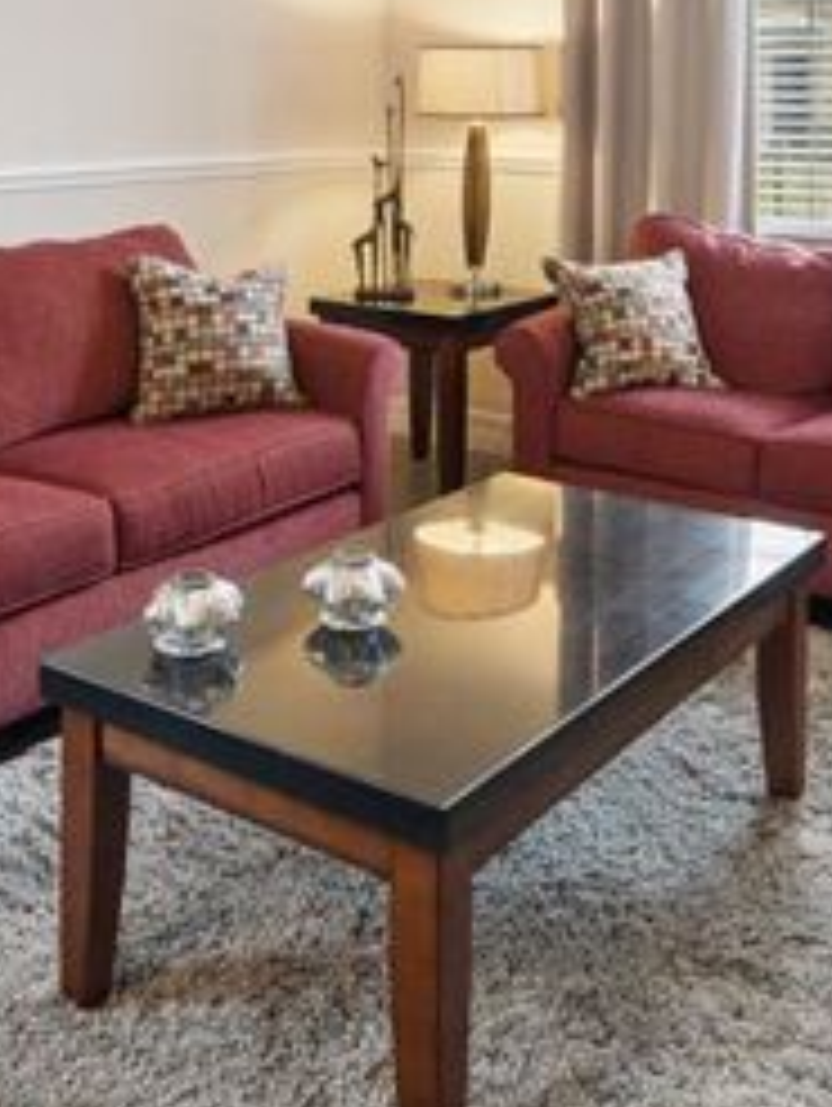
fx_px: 1408
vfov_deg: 39.6
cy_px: 101
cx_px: 331
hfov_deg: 32.8
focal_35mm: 44
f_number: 10
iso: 2000
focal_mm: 16
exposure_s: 1/60
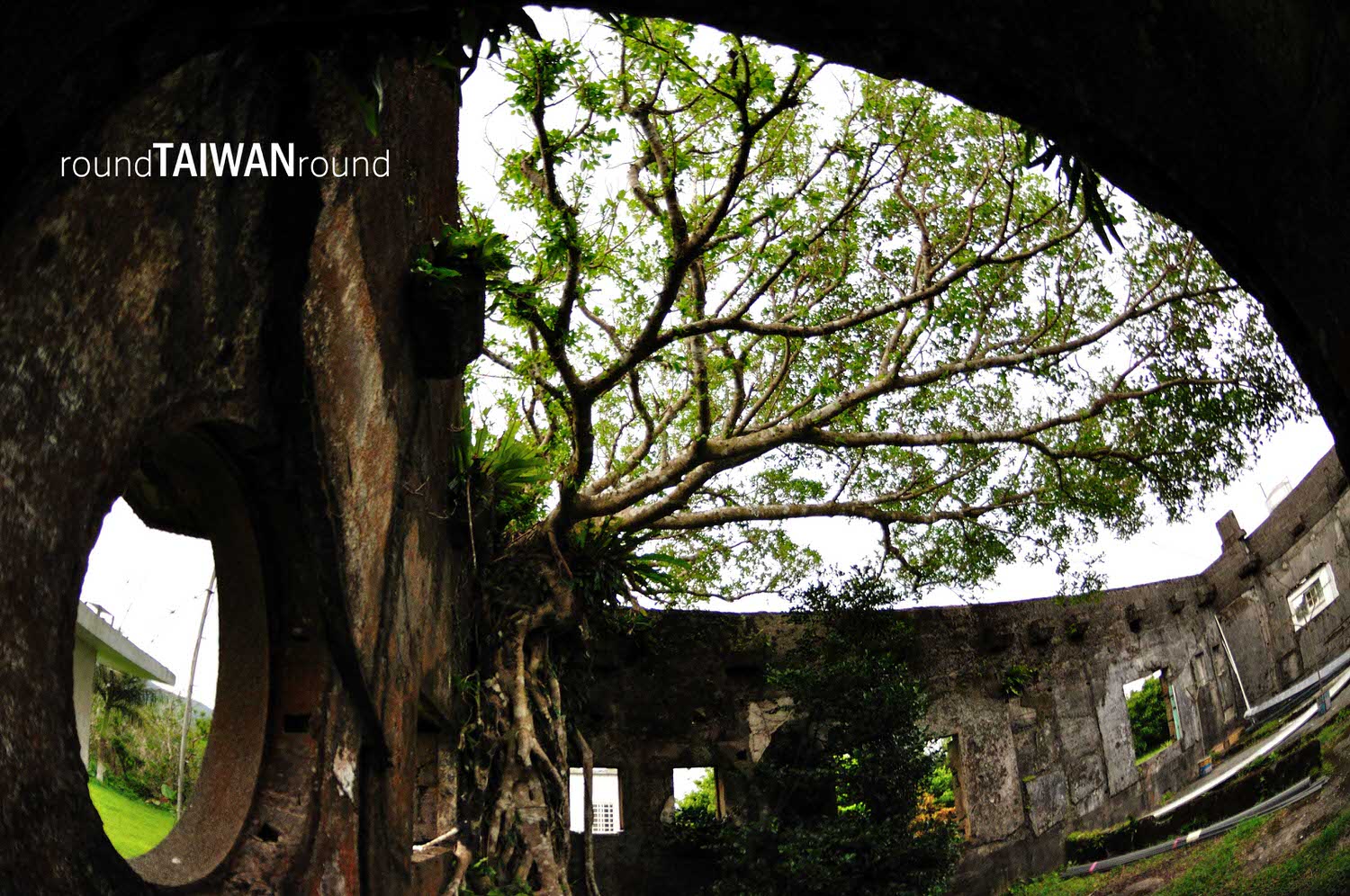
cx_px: 675
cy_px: 448
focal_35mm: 16
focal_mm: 10.5
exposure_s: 1/80
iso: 400
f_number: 2.8
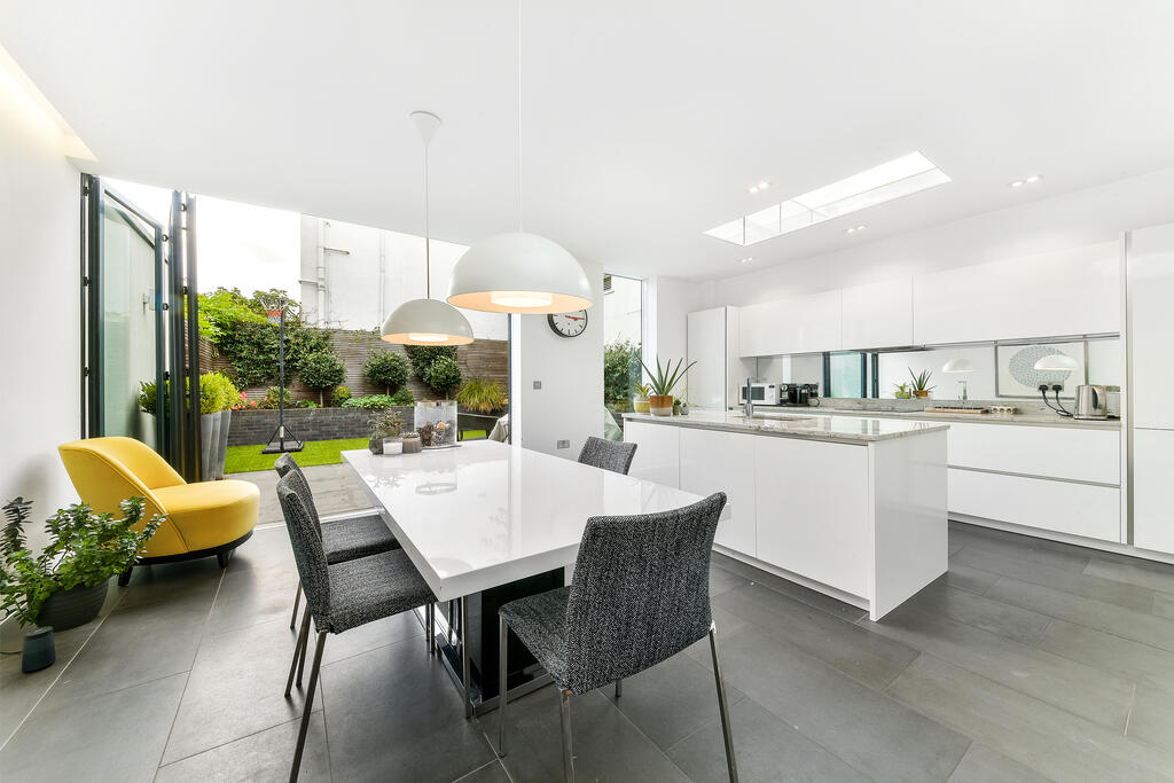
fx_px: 391
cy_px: 392
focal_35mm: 12
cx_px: 587
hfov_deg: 112.6
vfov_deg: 90.0
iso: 200
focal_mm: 12
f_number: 16
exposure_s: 1/3
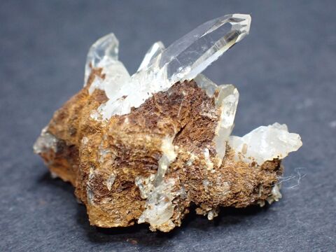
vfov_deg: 14.8
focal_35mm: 100
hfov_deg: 19.6
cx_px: 168
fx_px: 971
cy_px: 126
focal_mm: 18
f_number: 4.9
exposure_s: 1/100
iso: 1000
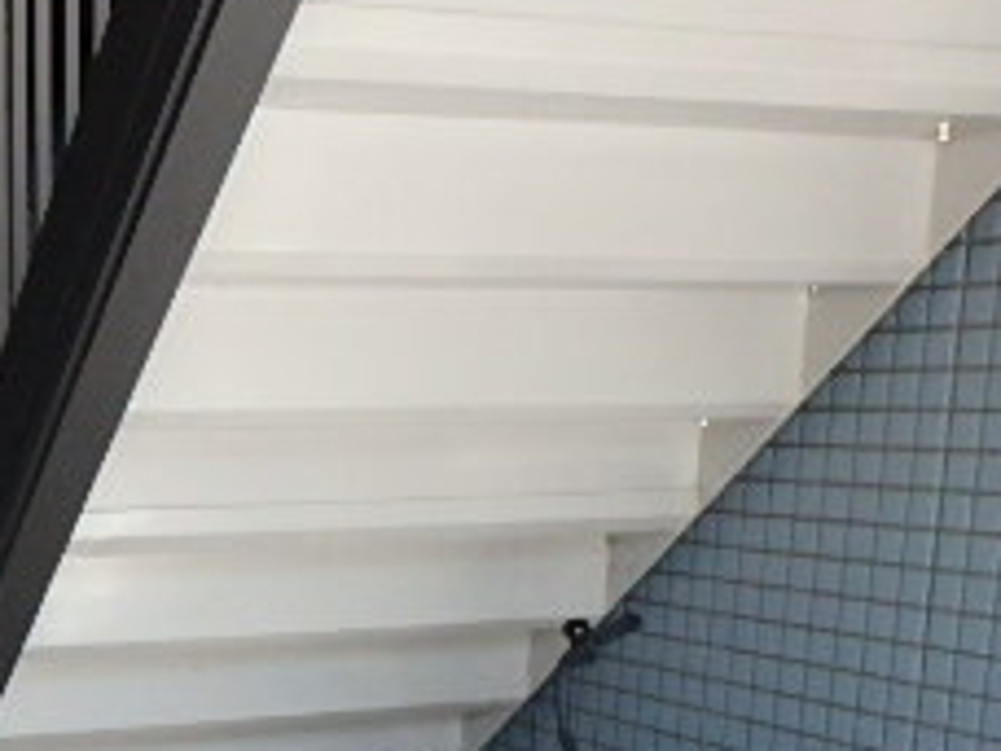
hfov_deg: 30.3
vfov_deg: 22.9
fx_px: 1706
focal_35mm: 59
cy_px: 883
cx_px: -13
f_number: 3.5
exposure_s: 1/200
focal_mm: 3.7
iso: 800
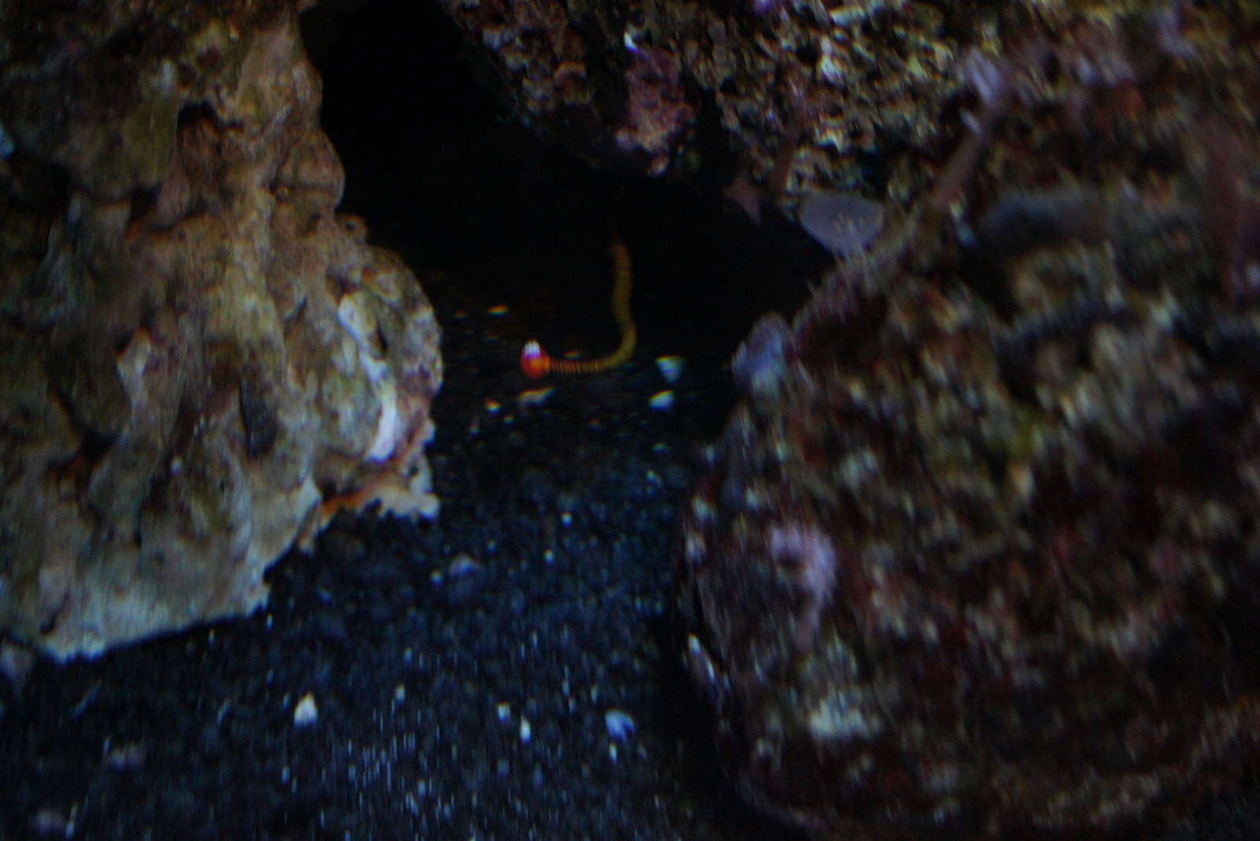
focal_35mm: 45
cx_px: 630
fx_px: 1575
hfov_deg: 43.6
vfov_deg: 29.9
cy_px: 420
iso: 1600
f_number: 2.8
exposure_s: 1/100
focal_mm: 30
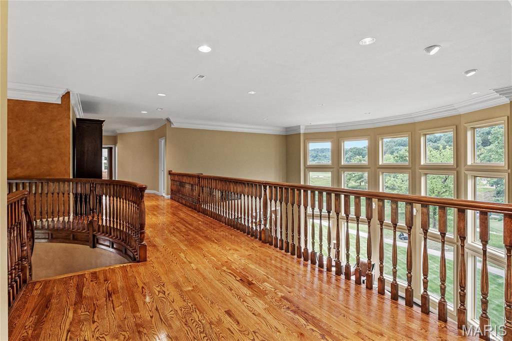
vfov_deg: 73.7
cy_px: 170
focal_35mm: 16
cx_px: 256
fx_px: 227
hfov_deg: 96.8
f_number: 6.3
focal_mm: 8
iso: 400
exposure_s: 1/20
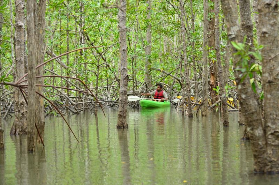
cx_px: 140
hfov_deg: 19.5
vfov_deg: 13.0
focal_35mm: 105
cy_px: 92
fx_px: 812
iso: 1000
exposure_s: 1/320
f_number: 4.5
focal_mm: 70
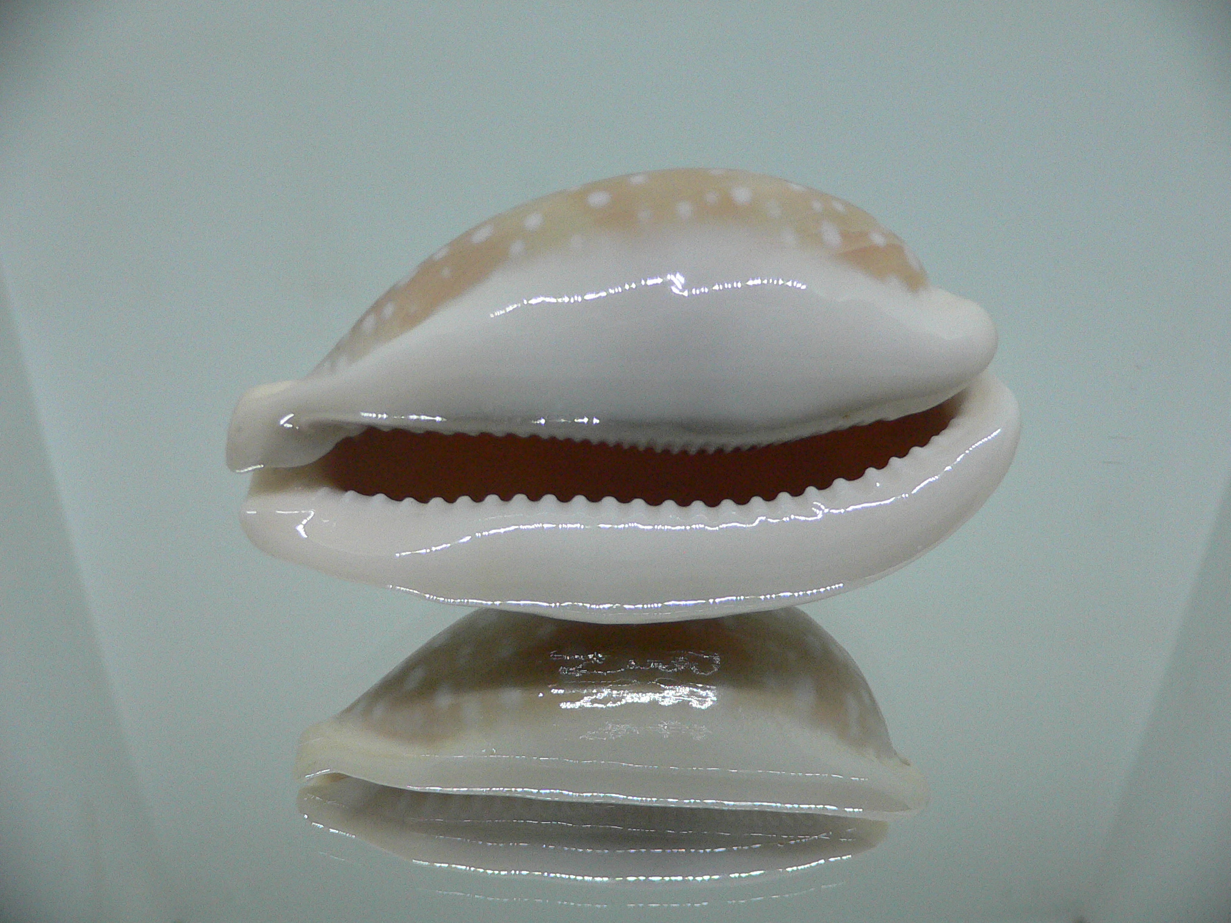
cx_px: 616
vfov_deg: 40.7
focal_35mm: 35
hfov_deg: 52.6
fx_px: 1245
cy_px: 462
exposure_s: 1/60
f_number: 2.8
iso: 200
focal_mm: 4.6
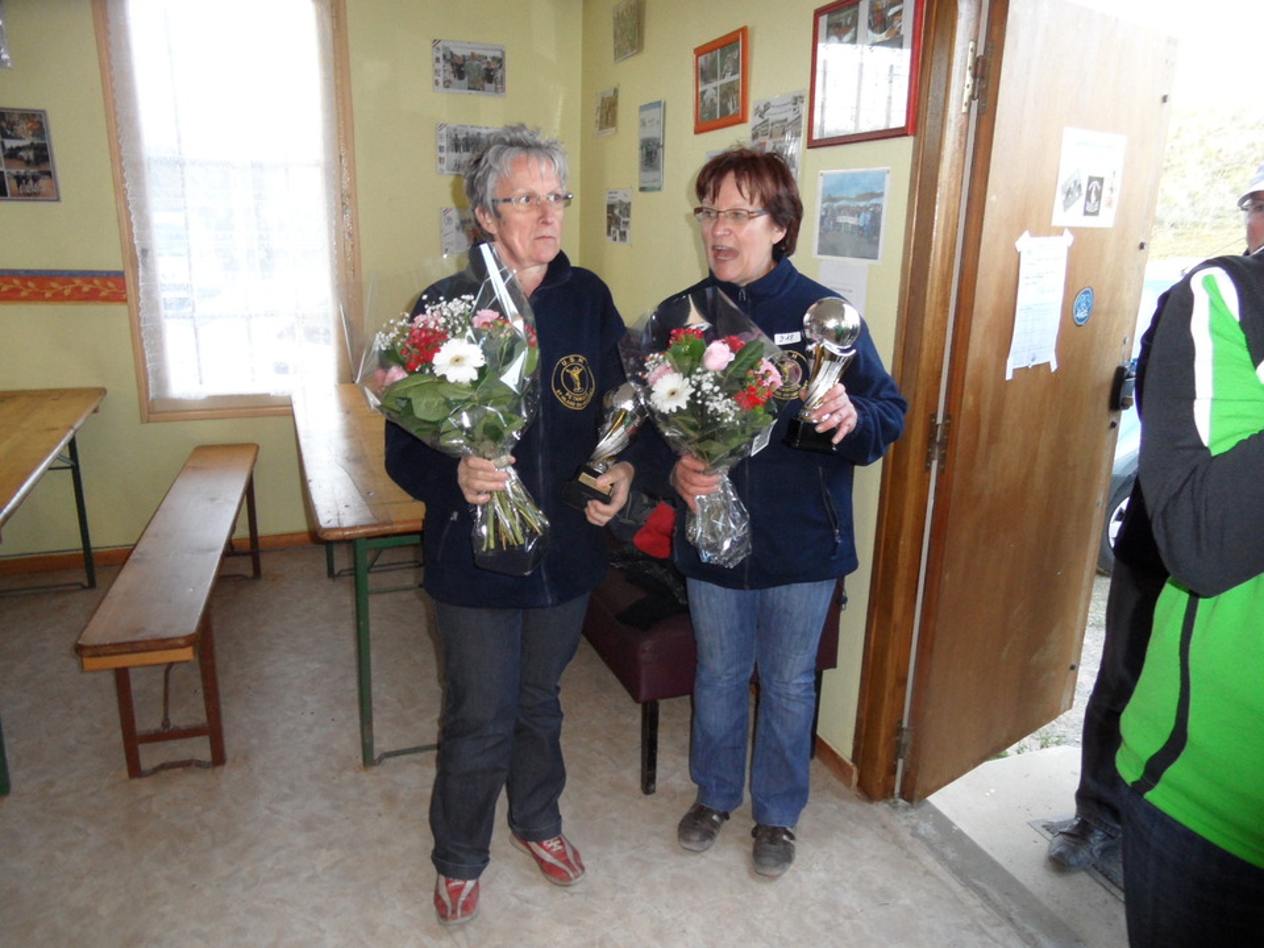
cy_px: 474
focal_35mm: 24
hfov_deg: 71.6
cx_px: 632
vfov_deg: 56.8
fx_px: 876
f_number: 3.2
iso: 200
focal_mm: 3.9
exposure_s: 1/30
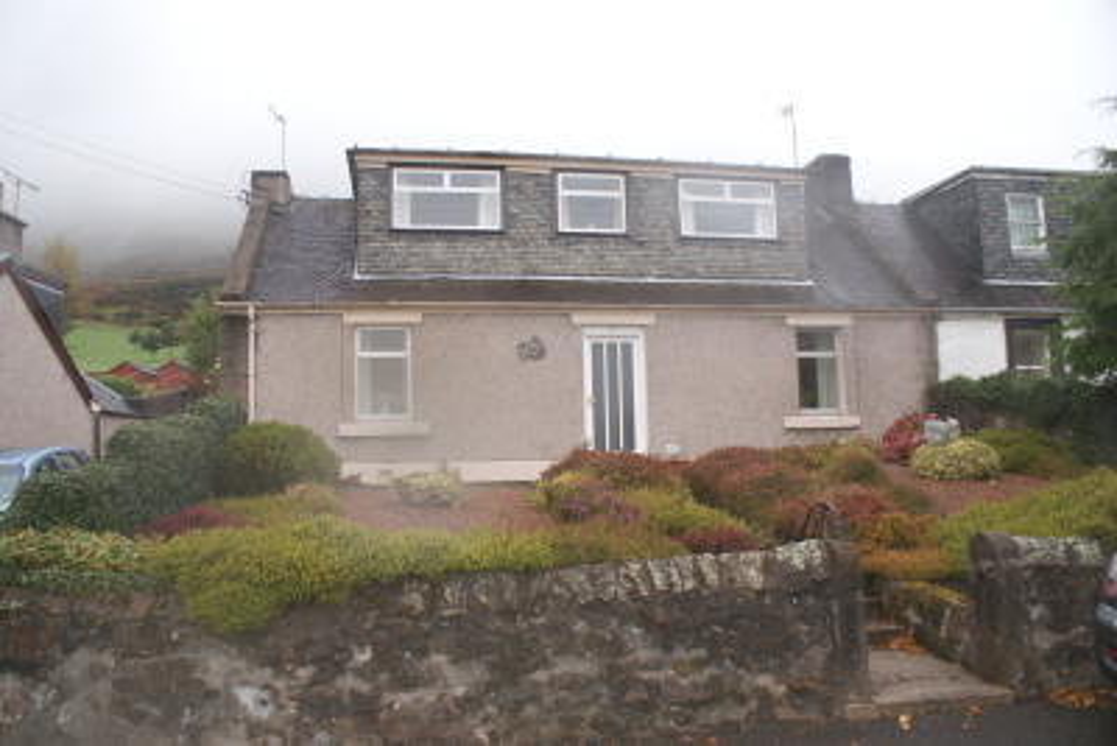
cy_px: 373
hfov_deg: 67.4
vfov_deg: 48.0
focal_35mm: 27
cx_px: 558
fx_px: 838
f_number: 4
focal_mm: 18
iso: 100
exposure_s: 1/160
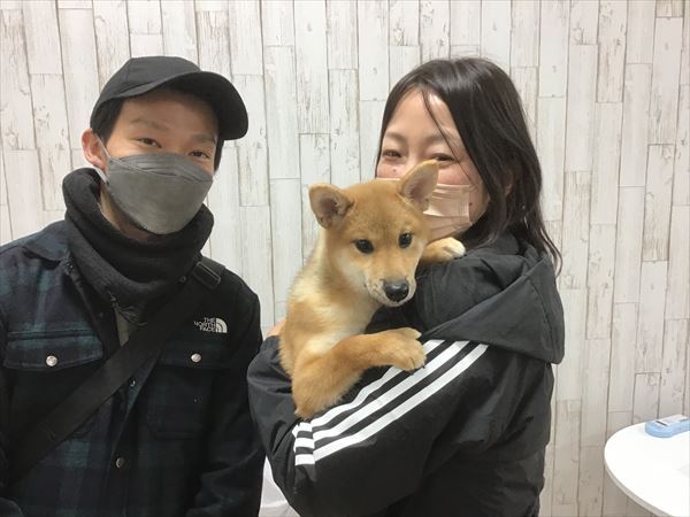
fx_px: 618
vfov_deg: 45.4
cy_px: 258
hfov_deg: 58.4
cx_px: 345
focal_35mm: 31
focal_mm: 3.3
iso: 50
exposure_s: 1/30
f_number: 2.4
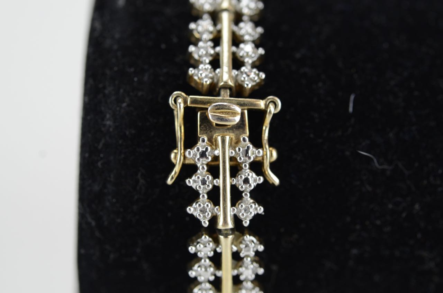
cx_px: 222
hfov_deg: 22.7
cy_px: 146
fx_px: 1105
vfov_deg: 15.1
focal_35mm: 90
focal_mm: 60
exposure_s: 1/125
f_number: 6.3
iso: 640
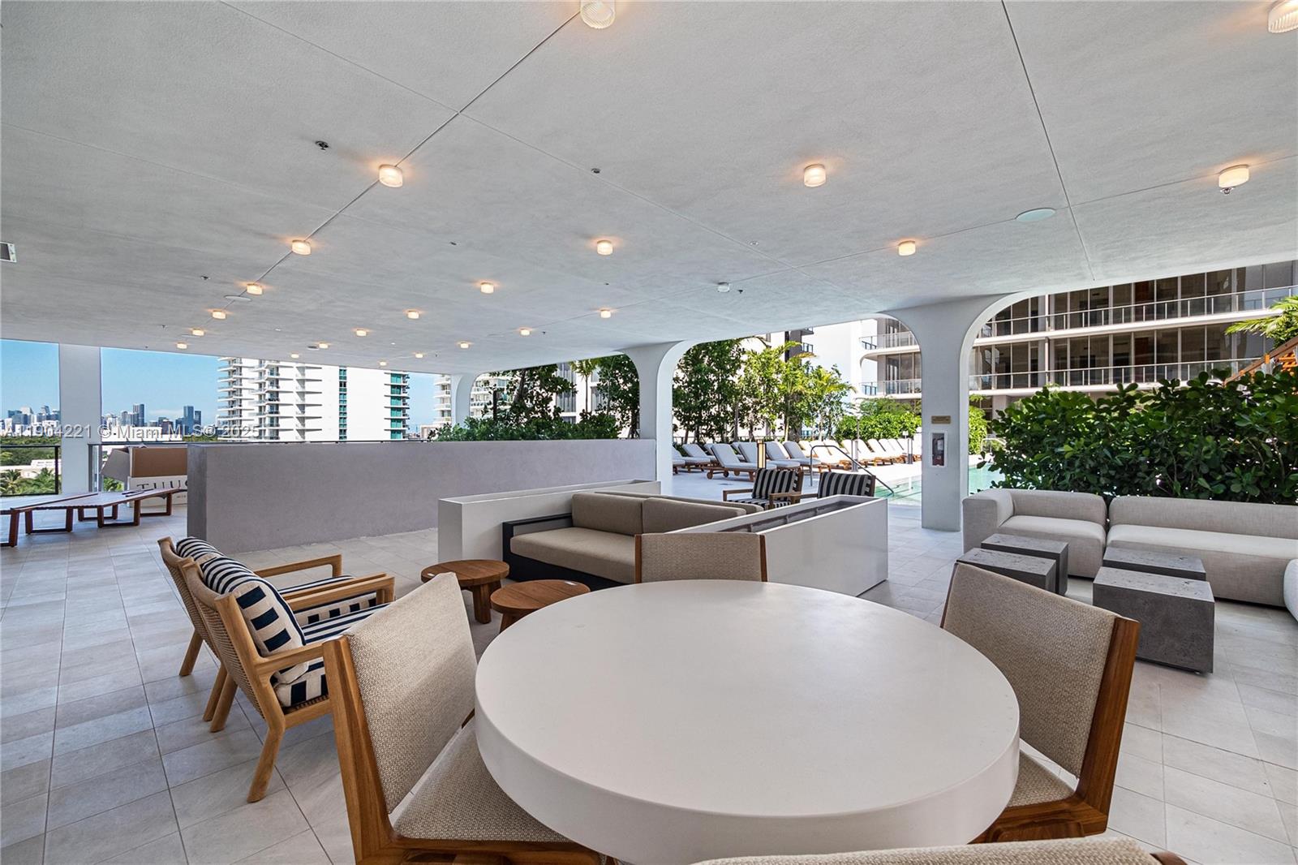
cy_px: 432
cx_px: 649
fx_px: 505
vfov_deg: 81.2
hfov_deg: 104.3
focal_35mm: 14
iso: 800
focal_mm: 7
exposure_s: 1/500
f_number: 5
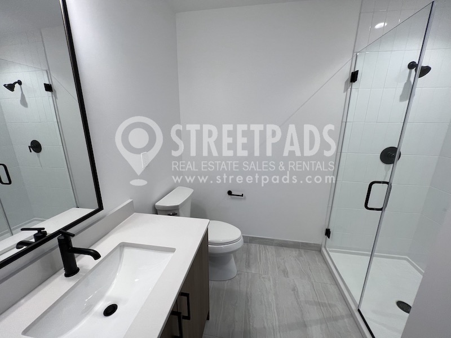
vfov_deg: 89.9
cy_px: 169
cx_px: 226
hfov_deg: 106.2
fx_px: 169
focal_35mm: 13
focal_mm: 1.57
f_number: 1.8
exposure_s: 1/120
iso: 80
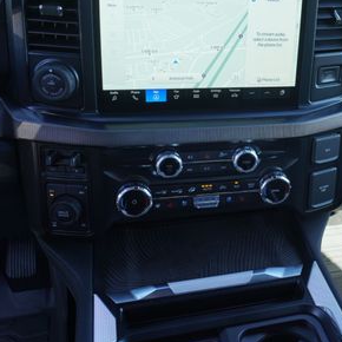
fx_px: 503
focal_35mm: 45
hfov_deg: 36.1
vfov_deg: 37.2
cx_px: 283
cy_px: 116
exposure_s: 1/60
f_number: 4
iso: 100
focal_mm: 16
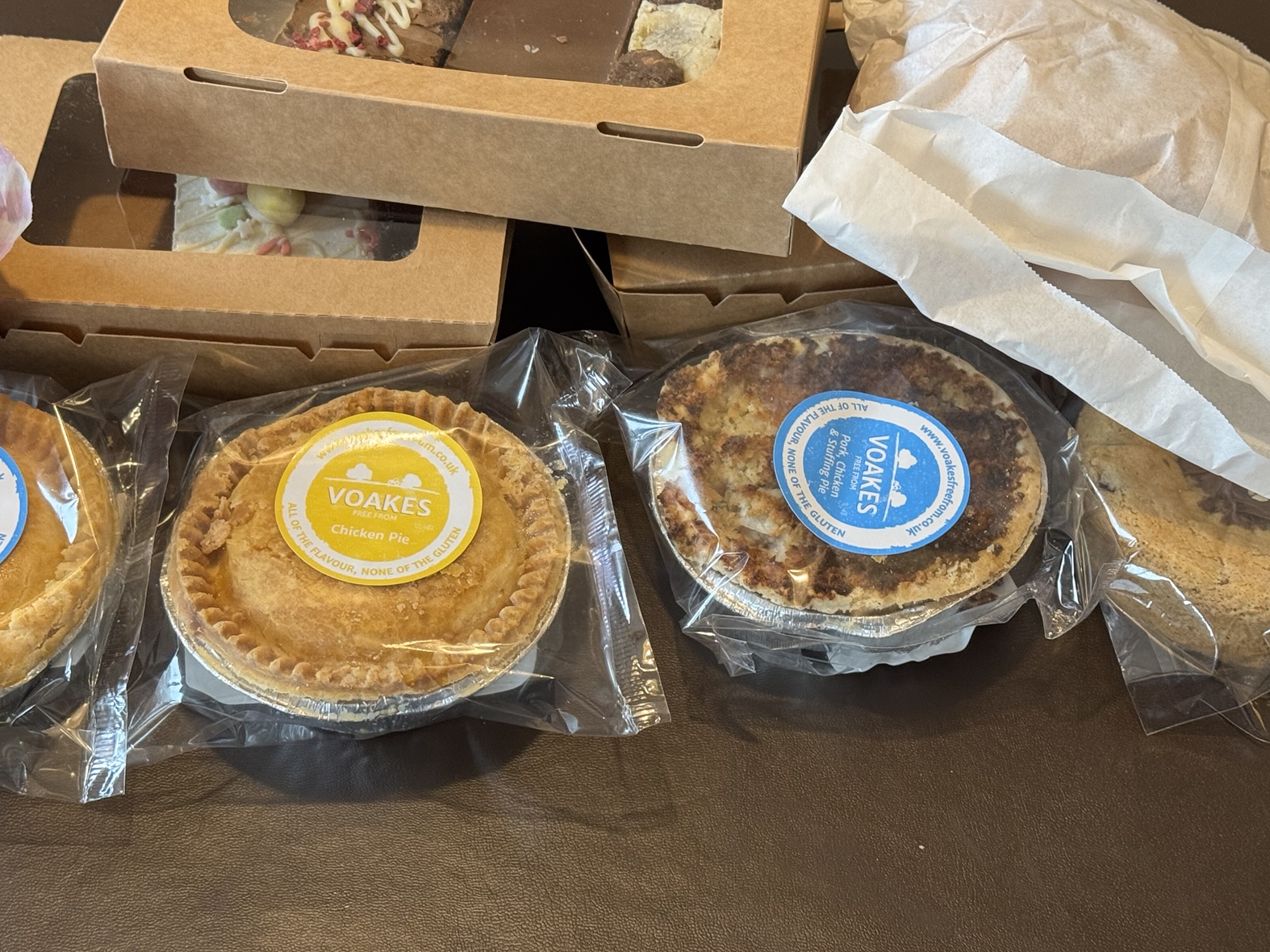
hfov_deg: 31.6
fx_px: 2238
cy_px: 408
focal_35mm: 61
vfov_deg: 24.0
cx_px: 548
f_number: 1.78
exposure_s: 1/50
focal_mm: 6.76
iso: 250
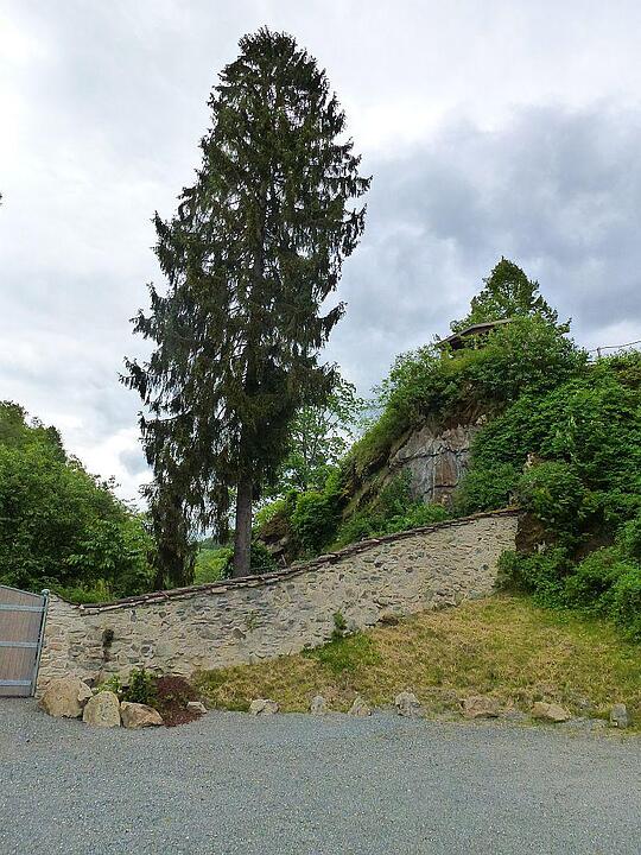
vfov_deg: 69.4
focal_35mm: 25
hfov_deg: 54.9
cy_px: 428
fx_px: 617
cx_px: 320
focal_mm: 4.3
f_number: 4
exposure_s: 1/250
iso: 250
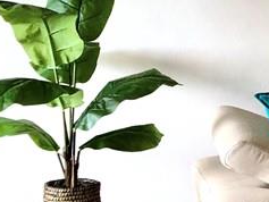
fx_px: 941
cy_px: 64
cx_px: 532
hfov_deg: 13.9
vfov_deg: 12.2
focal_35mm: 121
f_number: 1.8
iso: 40
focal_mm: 3.99
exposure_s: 1/24
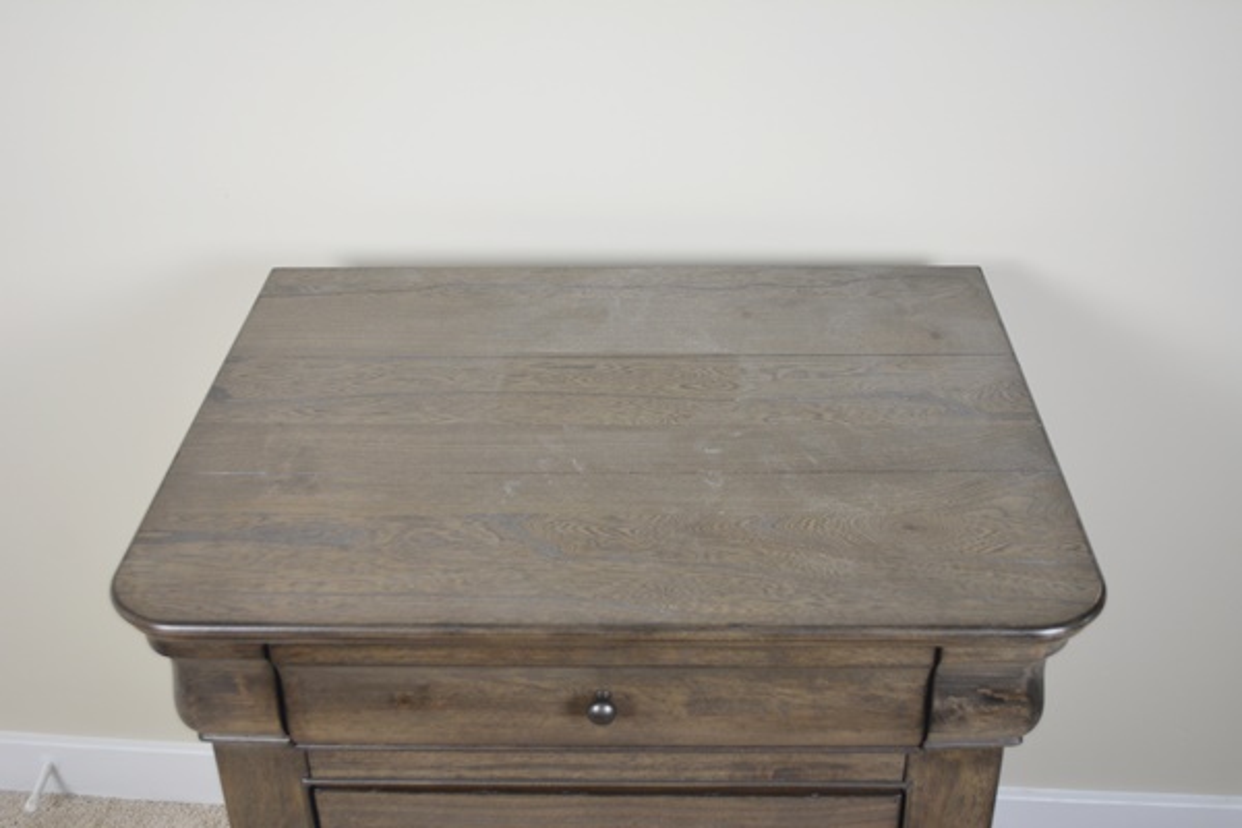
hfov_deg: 45.0
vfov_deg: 30.8
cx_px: 621
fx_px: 1501
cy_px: 414
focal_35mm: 44
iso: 640
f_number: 4.5
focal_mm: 29
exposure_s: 1/60
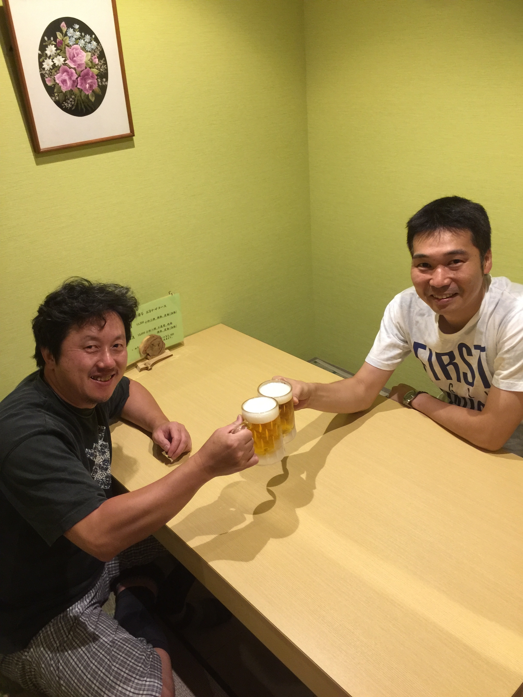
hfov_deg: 48.2
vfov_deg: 61.7
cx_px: 262
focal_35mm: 29
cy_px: 348
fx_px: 584
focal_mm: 4.15
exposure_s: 1/10
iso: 100
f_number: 2.2
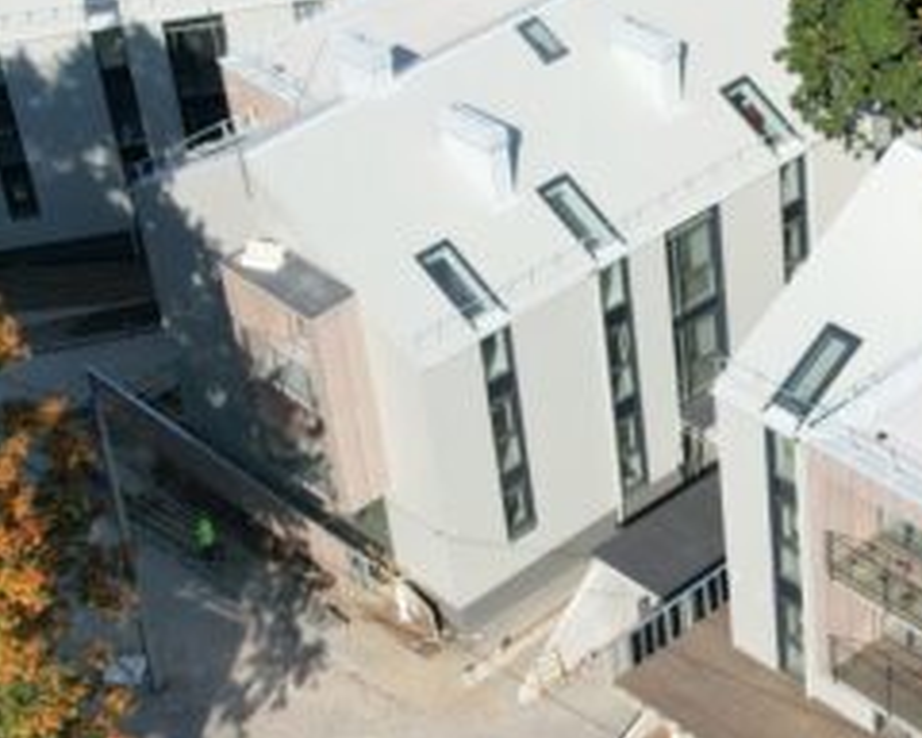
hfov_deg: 21.2
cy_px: 459
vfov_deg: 17.4
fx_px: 2401
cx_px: 857
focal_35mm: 88
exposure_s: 1/2000
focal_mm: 8.38
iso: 100
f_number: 2.8
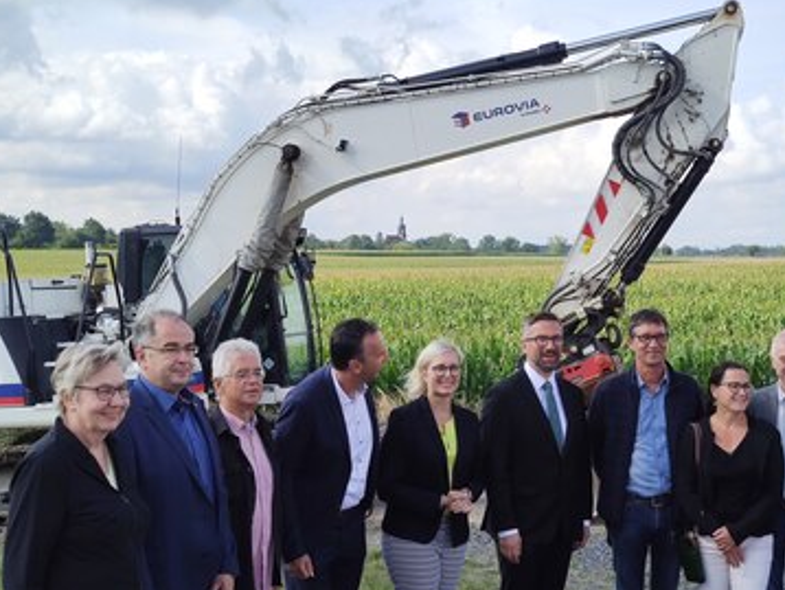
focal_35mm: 51
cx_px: 462
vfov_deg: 28.6
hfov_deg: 37.4
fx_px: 1157
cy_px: 316
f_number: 2
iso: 101
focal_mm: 8.16
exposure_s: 1/1508
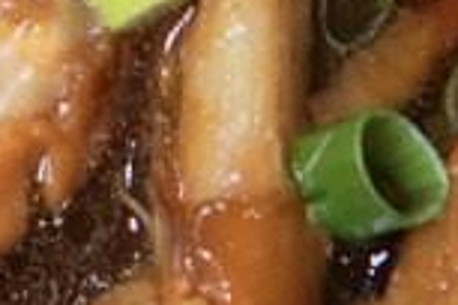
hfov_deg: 6.7
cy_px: -75
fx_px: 3753
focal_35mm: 295
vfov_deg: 4.6
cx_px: -572
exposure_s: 1/60
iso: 250
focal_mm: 30
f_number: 4
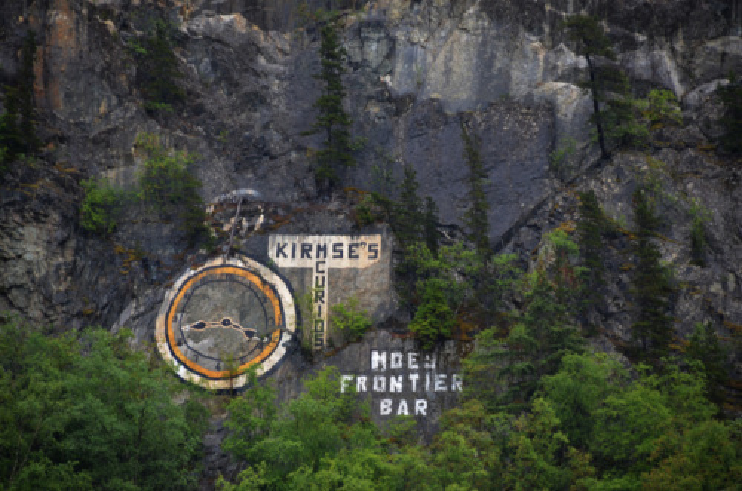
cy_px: 246
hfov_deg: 6.6
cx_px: 371
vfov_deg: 4.3
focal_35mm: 315
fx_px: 6478
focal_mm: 210
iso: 450
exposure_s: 1/250
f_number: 6.3
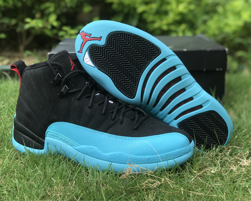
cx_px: 128
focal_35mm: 60
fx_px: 446
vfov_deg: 25.4
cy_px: 100
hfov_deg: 31.4
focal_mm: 6.6
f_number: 2.8
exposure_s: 1/132
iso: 20
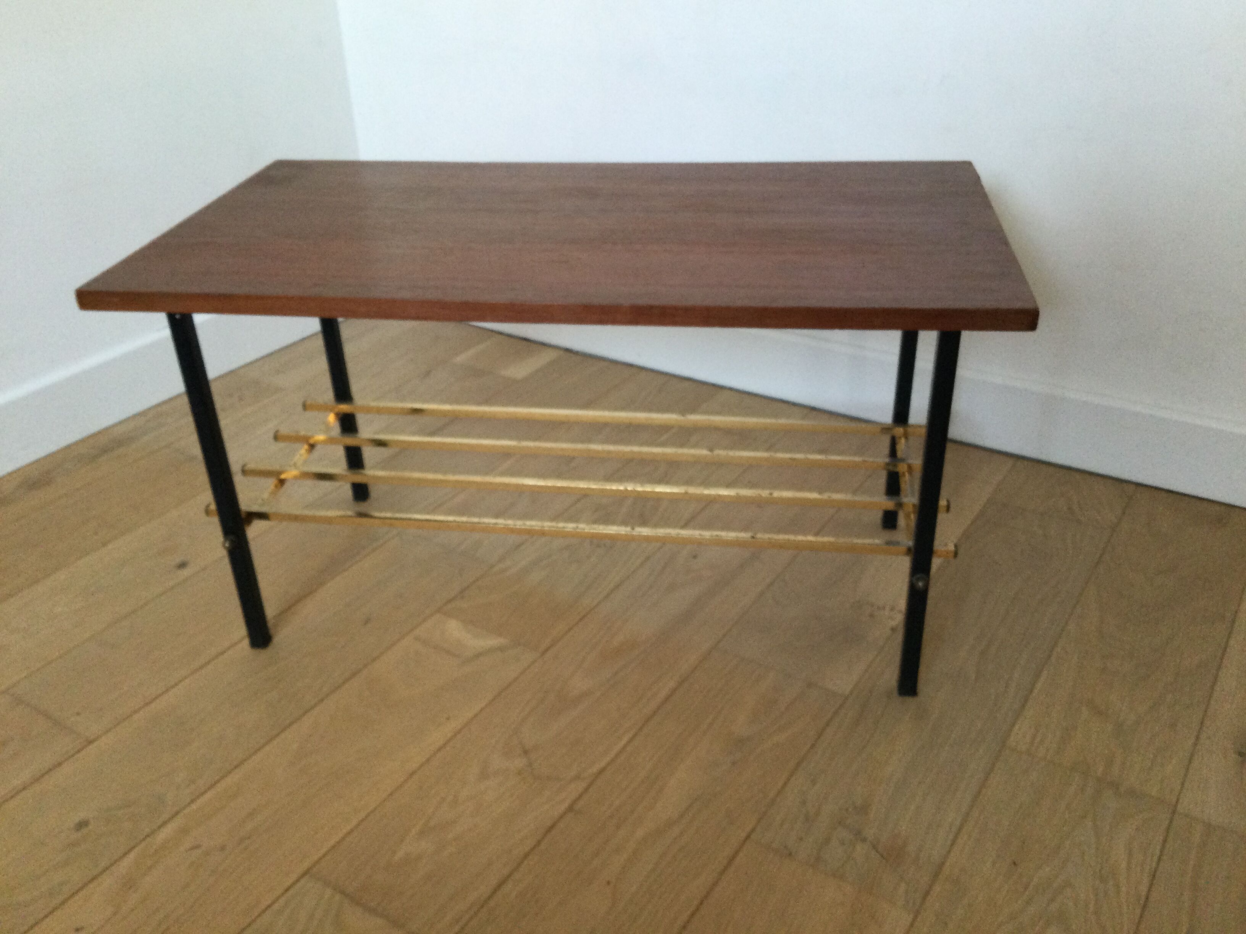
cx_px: 623
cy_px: 467
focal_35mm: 31
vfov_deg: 45.4
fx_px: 1116
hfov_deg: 58.4
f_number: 2.4
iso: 64
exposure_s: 1/33
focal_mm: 3.3
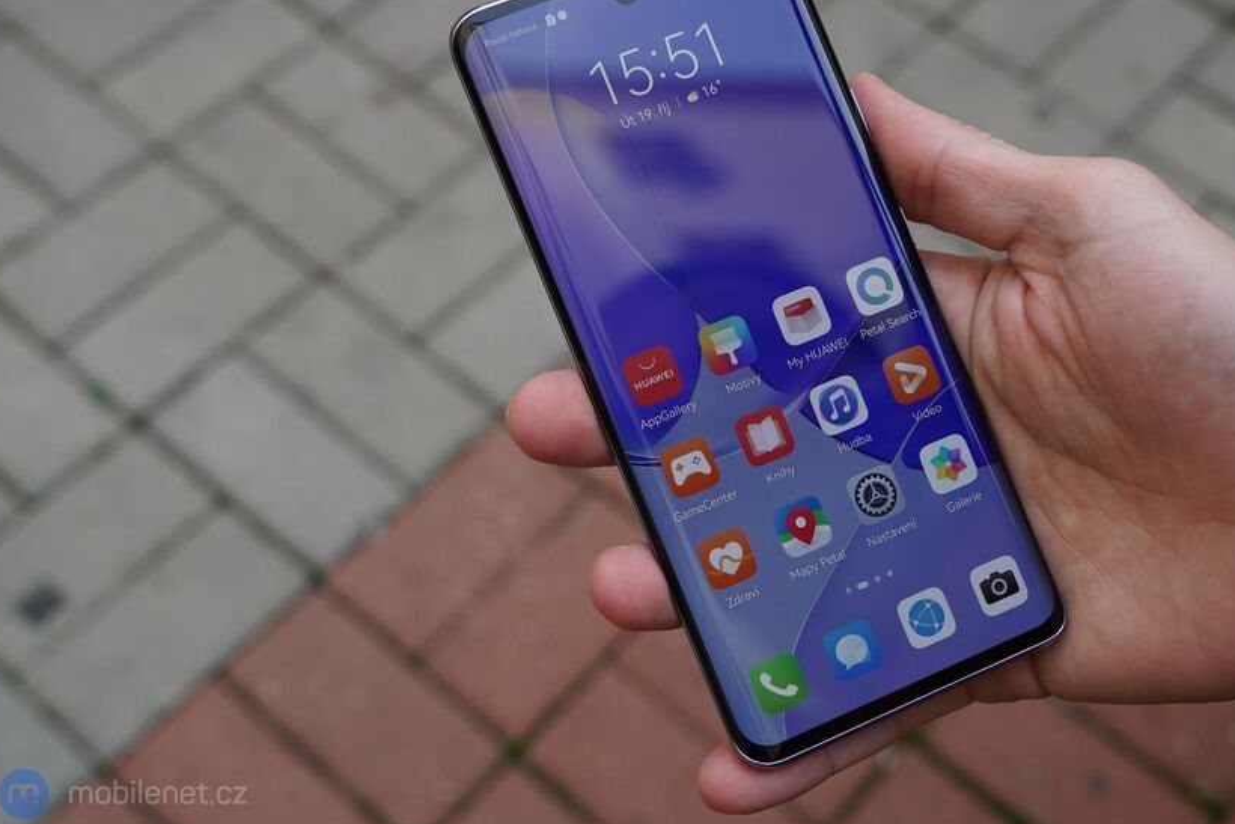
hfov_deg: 41.0
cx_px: 702
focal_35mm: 48
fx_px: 1647
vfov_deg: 28.1
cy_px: 357
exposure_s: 1/160
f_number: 6.3
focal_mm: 41
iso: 320
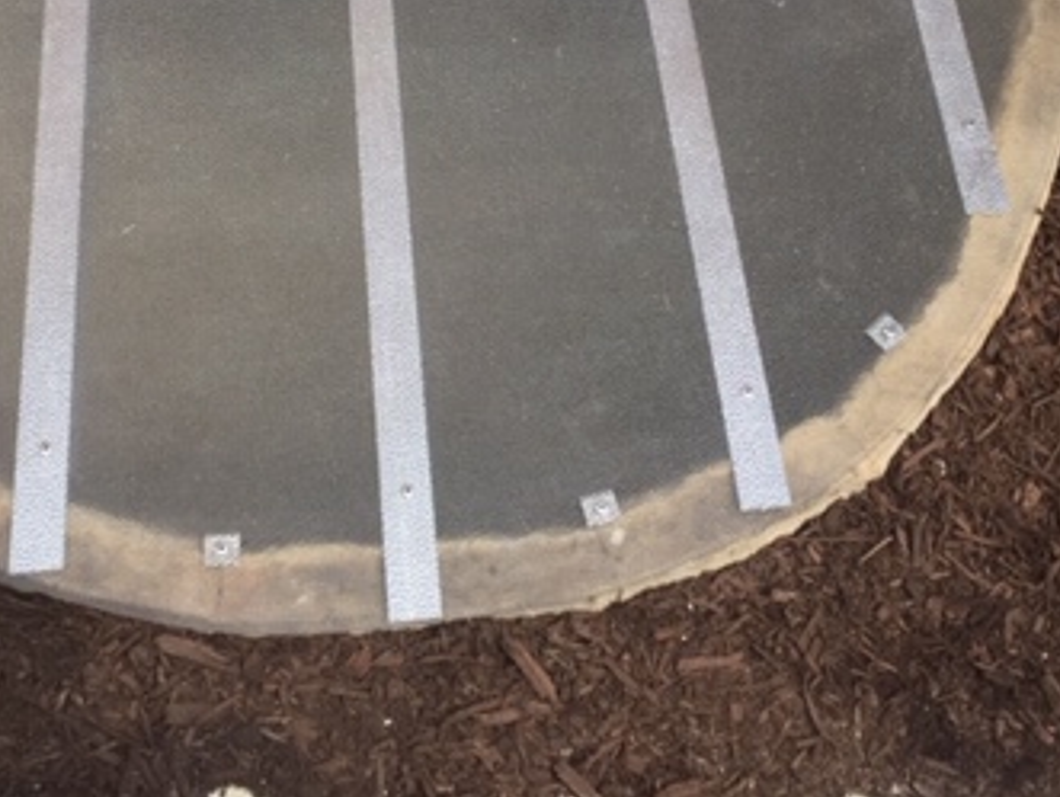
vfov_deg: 25.2
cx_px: 452
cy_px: 42
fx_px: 1717
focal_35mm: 56
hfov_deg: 34.3
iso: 32
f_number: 2.2
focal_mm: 4.15
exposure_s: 1/488
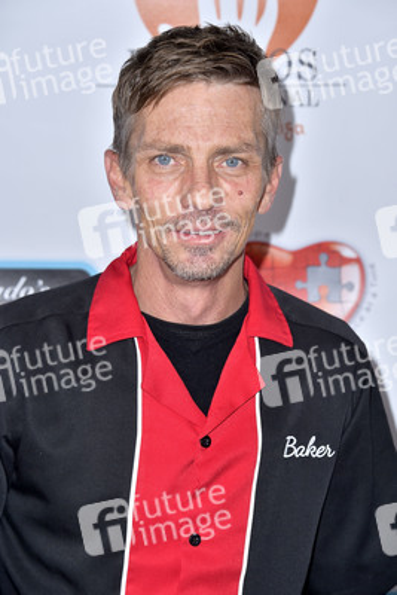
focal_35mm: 122
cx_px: 198
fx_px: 2016
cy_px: 298
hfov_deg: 11.2
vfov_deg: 16.8
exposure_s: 1/250
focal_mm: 122
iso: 320
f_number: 7.1
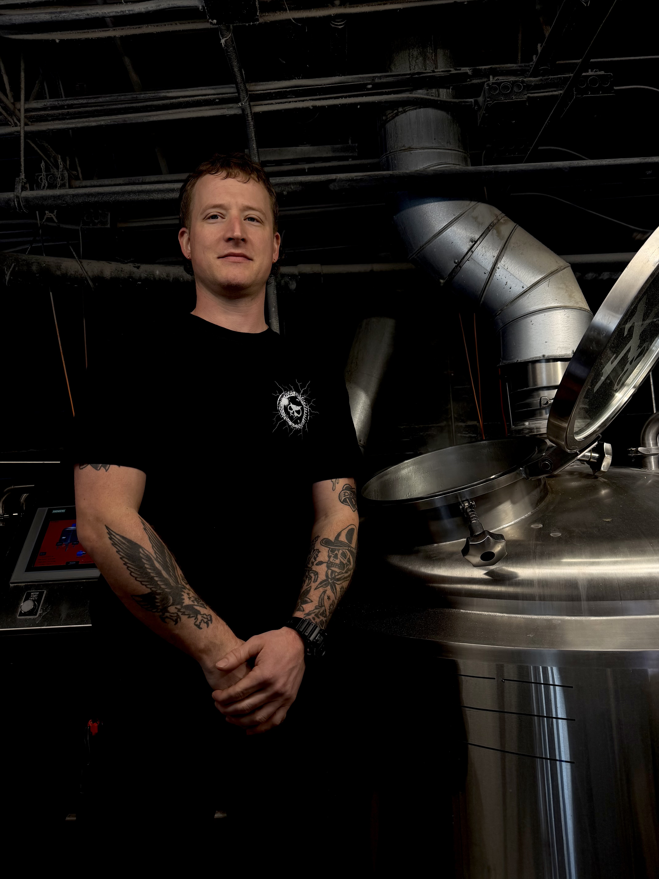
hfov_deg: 56.8
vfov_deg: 71.6
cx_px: 330
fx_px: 609
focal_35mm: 24
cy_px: 440
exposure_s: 1/314
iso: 80
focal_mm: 6.76
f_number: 1.78
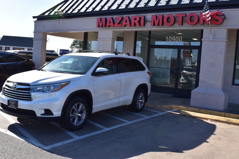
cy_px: 80
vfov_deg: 34.2
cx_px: 120
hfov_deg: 49.6
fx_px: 259
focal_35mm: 39
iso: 400
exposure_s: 1/400
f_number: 11
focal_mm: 26
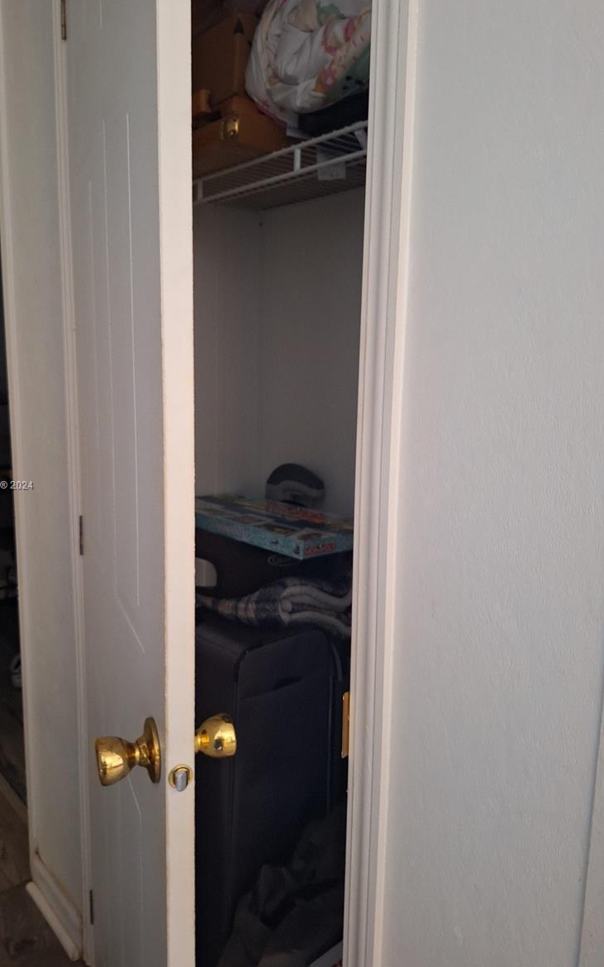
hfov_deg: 49.1
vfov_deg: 72.6
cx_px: 254
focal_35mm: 25
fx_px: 659
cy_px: 486
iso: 400
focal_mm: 5.54
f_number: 1.8
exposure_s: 1/24
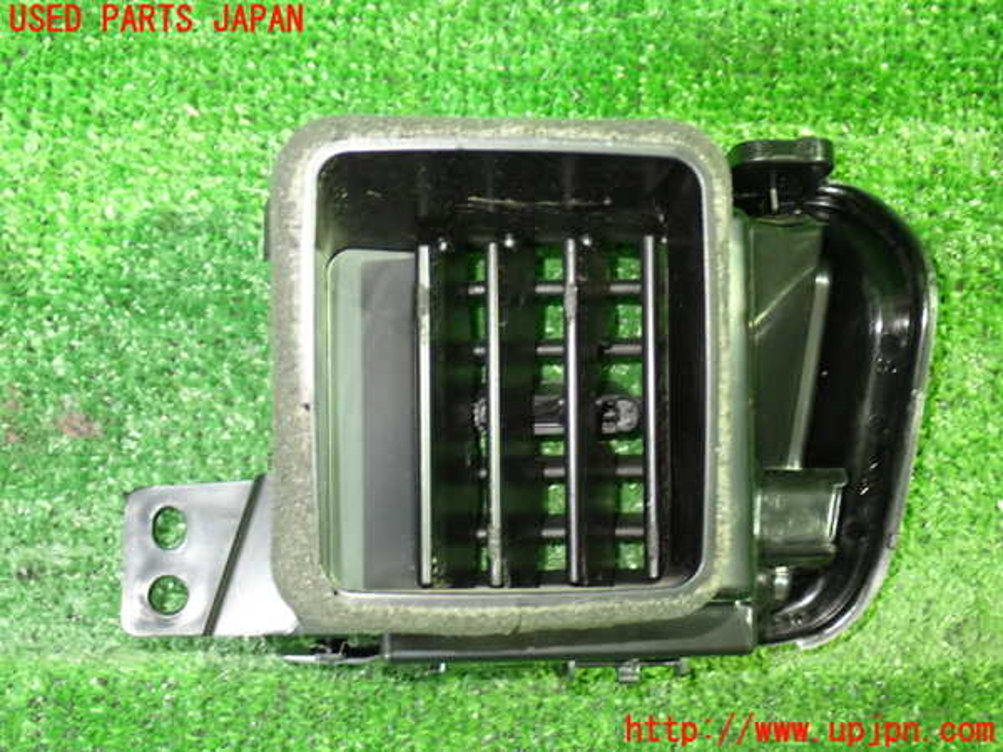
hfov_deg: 35.5
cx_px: 502
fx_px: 1565
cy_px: 376
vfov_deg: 27.0
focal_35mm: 54
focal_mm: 9.65
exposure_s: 1/13
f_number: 3.3
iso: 1250
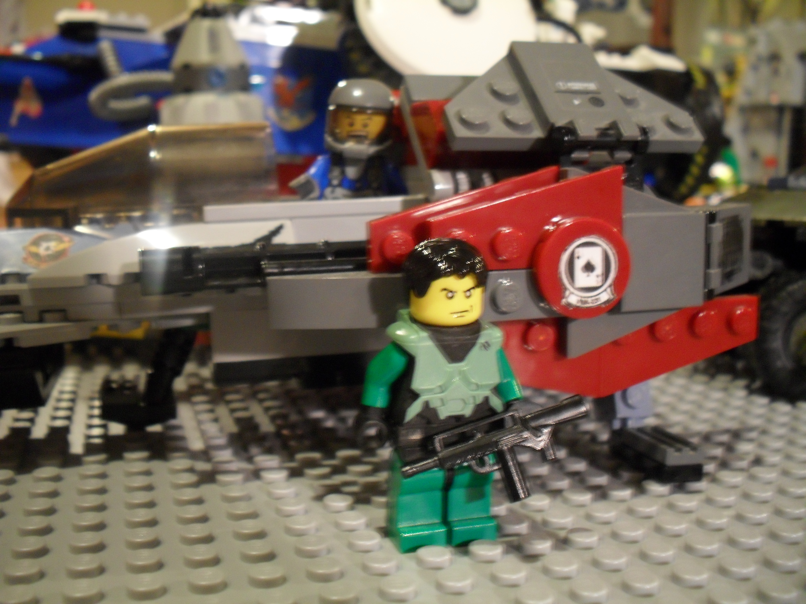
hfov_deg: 52.6
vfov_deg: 40.7
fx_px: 815
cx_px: 403
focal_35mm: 35
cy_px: 302
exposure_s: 1/4
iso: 200
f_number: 3.2
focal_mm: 6.3
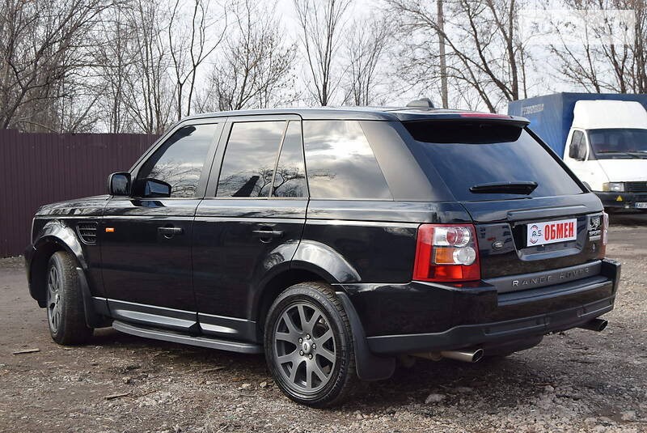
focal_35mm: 52
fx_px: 944
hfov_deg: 37.8
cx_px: 324
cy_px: 216
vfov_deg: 25.8
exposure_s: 1/250
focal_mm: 35
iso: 360
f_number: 8
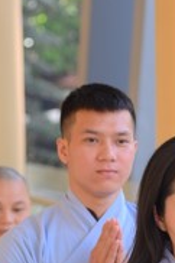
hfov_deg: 4.5
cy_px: 221
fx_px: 2221
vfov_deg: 6.8
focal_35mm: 304
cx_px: 210
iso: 200
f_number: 4.5
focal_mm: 85
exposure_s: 1/160
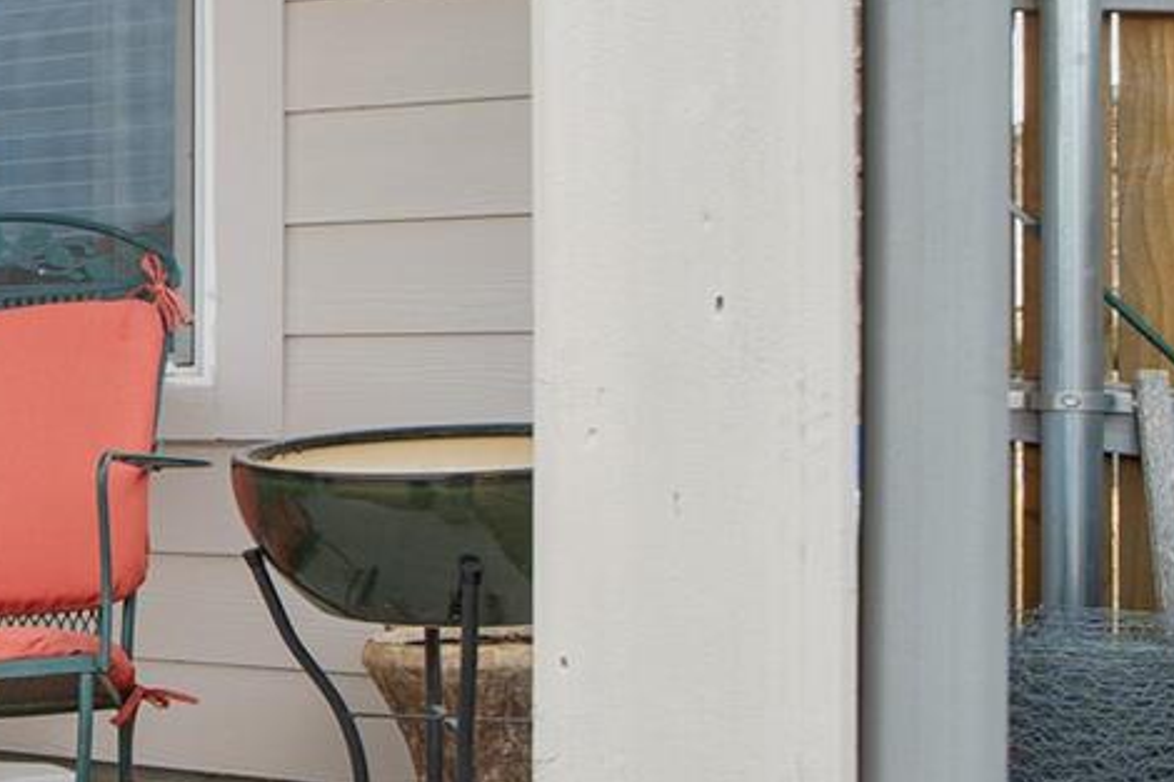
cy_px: 171
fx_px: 1988
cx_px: -1234
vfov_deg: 22.0
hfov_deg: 18.6
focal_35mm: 61
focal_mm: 14
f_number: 8
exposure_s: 1/10
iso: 100
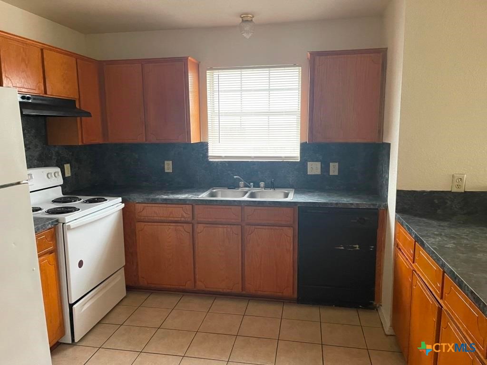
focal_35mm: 26
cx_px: 244
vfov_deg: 53.1
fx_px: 366
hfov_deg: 67.3
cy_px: 182
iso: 500
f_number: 1.6
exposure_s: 1/59
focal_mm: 5.1
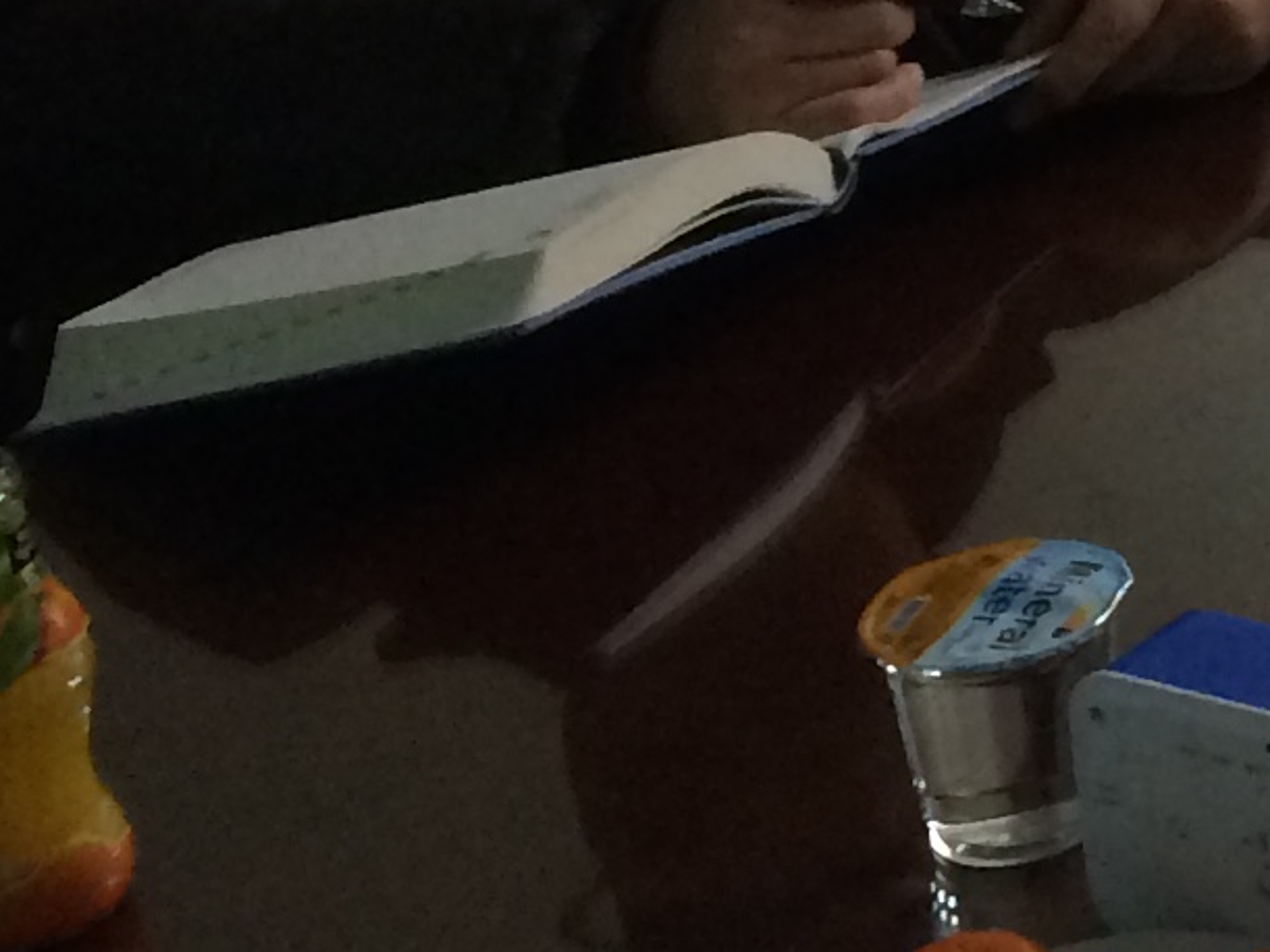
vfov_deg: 9.2
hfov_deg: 10.5
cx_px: 3282
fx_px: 5686
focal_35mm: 155
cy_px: -676
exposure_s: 1/30
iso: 100
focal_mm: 4.15
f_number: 2.2
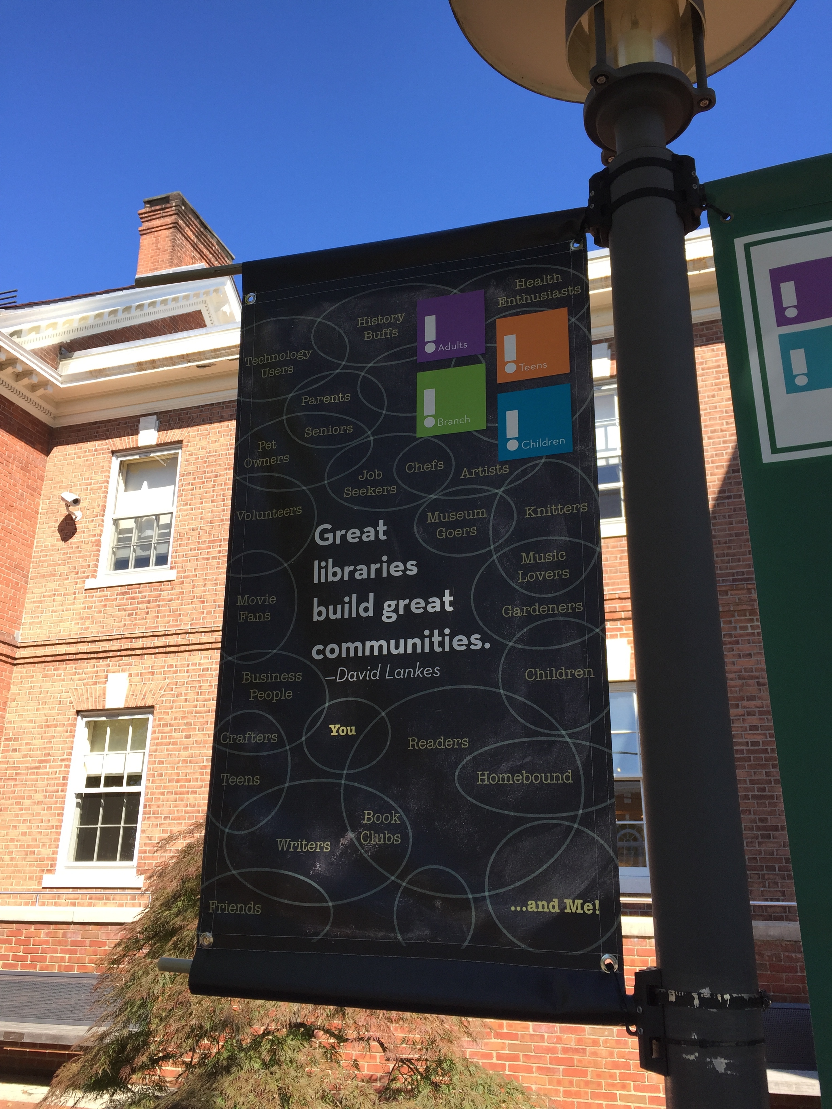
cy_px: 554
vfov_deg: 61.7
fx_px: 929
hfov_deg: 48.2
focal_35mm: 29
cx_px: 416
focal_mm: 4.15
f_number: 2.2
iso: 32
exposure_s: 1/706
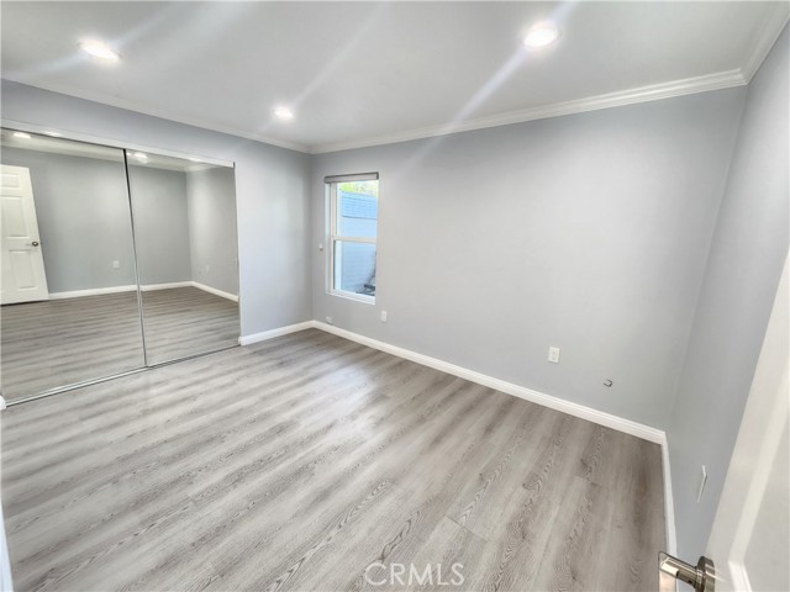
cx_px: 395
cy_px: 296
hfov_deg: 106.2
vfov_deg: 89.9
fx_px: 297
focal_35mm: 13
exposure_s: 1/60
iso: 250
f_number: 2.2
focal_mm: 2.2
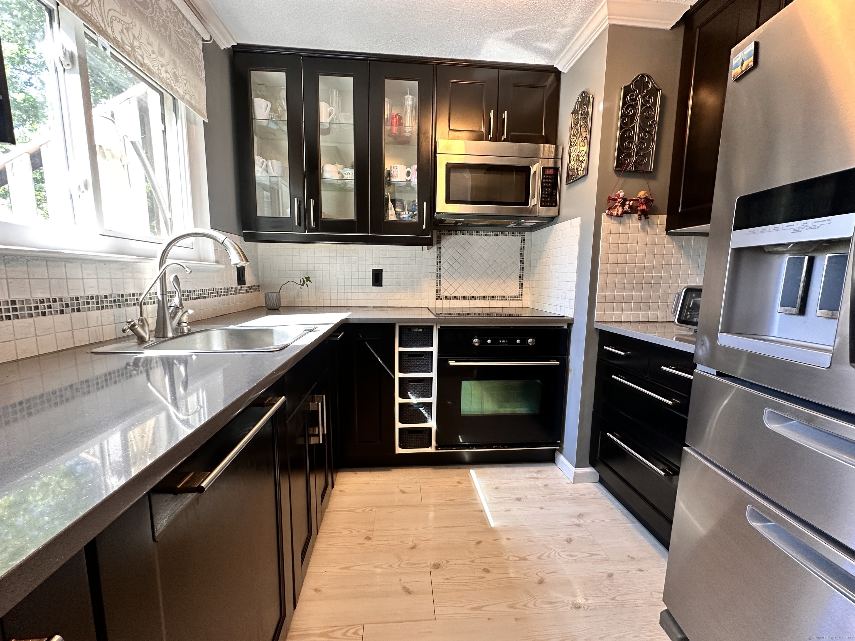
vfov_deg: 85.7
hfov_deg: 102.1
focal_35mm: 14
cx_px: 428
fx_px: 346
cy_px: 320
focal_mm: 2.22
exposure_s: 1/60
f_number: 2.2
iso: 160
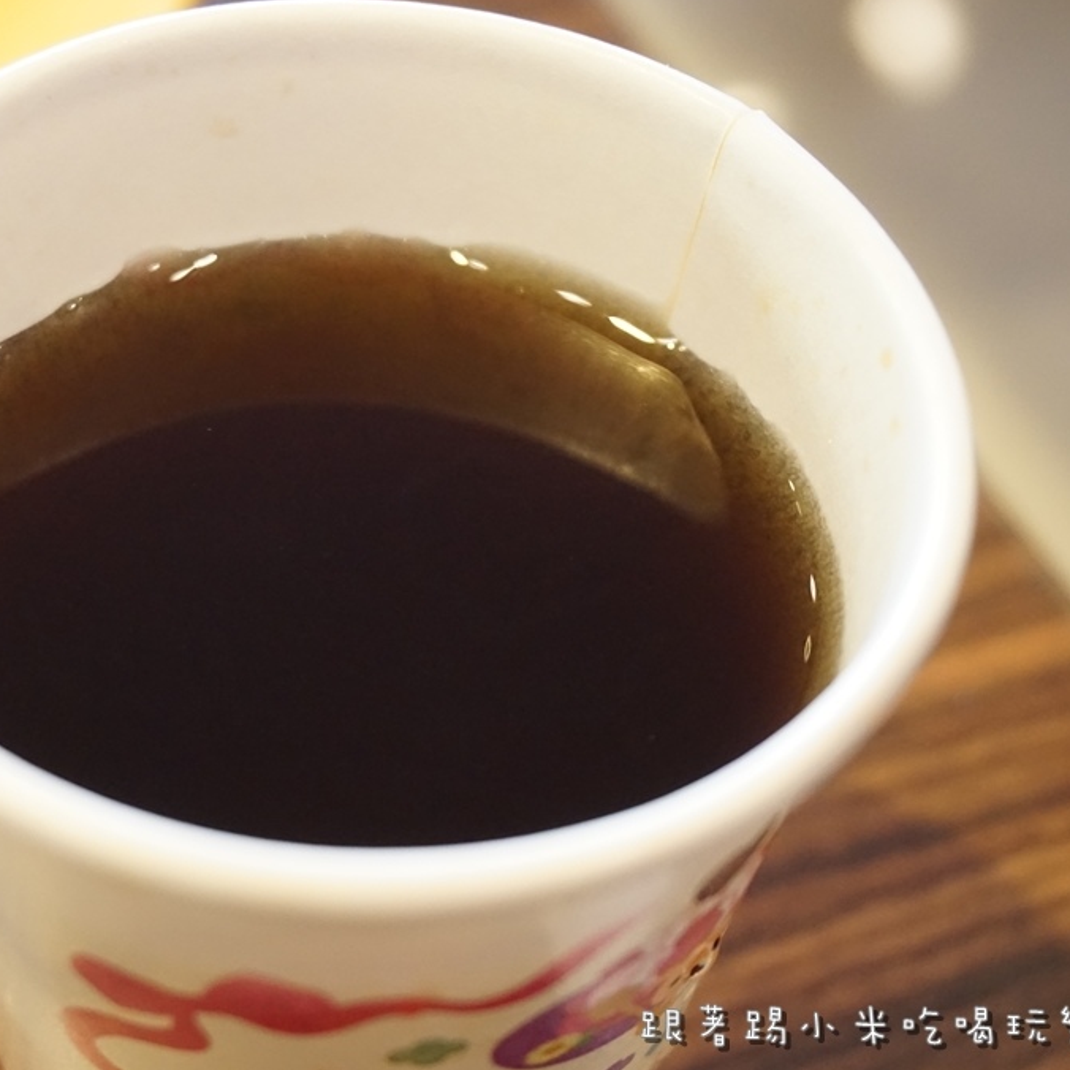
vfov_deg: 25.5
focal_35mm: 68
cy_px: 533
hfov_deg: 25.4
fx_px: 2366
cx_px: 358
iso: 3200
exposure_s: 1/40
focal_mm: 35
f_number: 5.6
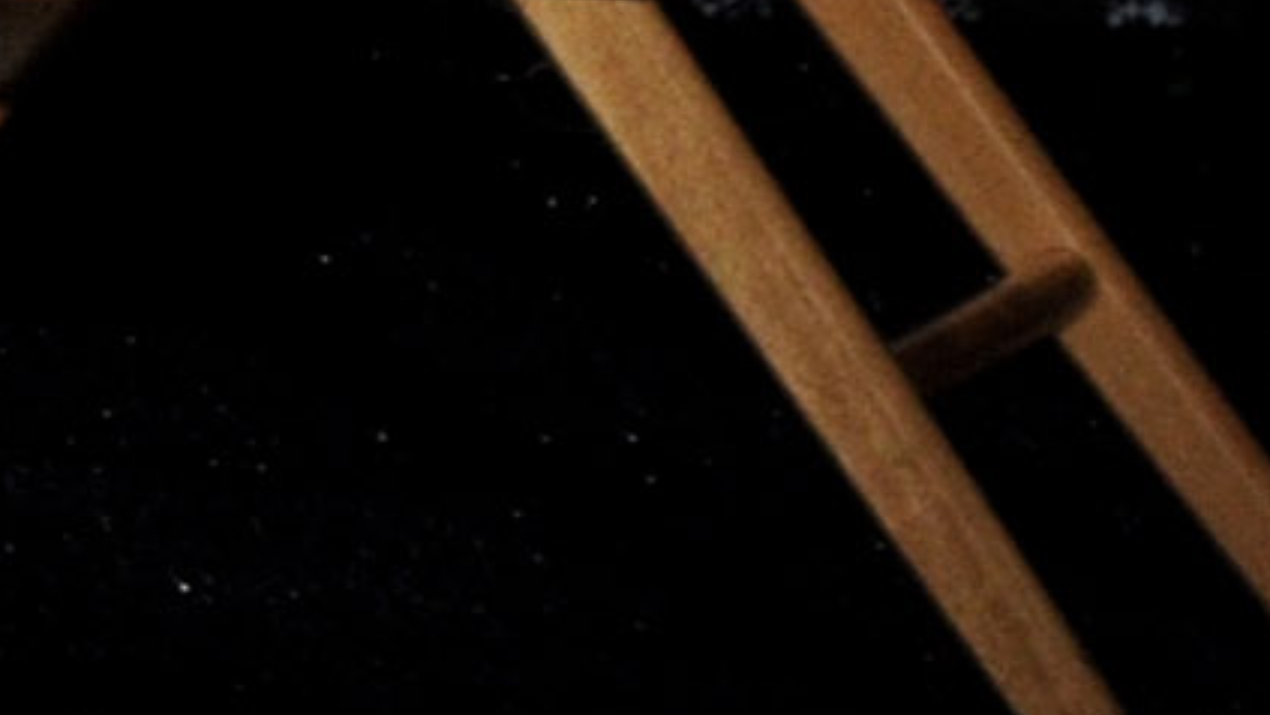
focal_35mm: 1340
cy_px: -2307
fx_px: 45128
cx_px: -3035
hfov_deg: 1.6
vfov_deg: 0.9
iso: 2500
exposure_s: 1/320
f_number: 6.3
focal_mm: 170
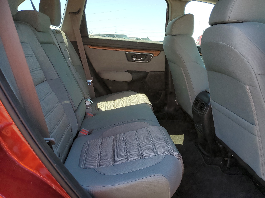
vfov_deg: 53.1
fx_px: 199
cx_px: 132
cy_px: 99
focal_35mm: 26
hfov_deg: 67.3
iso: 50
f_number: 1.5
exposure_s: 1/357
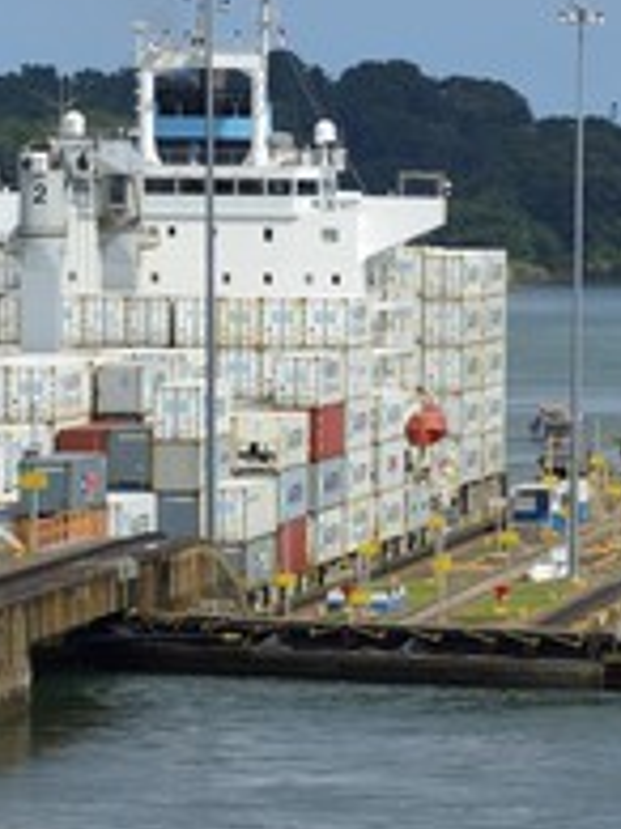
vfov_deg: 5.2
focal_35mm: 384
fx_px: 9195
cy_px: 417
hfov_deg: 3.9
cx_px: 749
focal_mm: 185
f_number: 14
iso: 200
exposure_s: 1/320
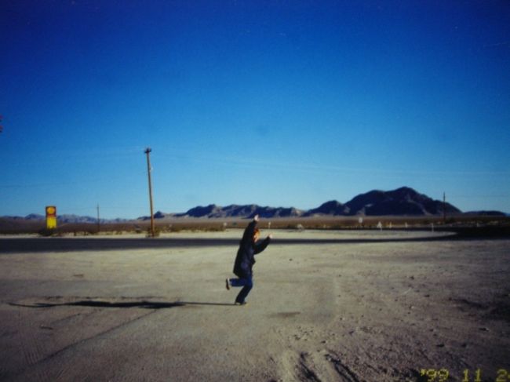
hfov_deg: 49.0
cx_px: 255
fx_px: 560
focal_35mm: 38
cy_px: 191
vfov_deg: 37.7
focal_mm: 6.2
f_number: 2.7
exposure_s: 1/10
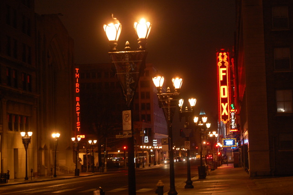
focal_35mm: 82
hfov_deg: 24.6
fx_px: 671
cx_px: 146
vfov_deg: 16.5
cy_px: 98
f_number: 5.6
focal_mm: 55
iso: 800
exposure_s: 1/13
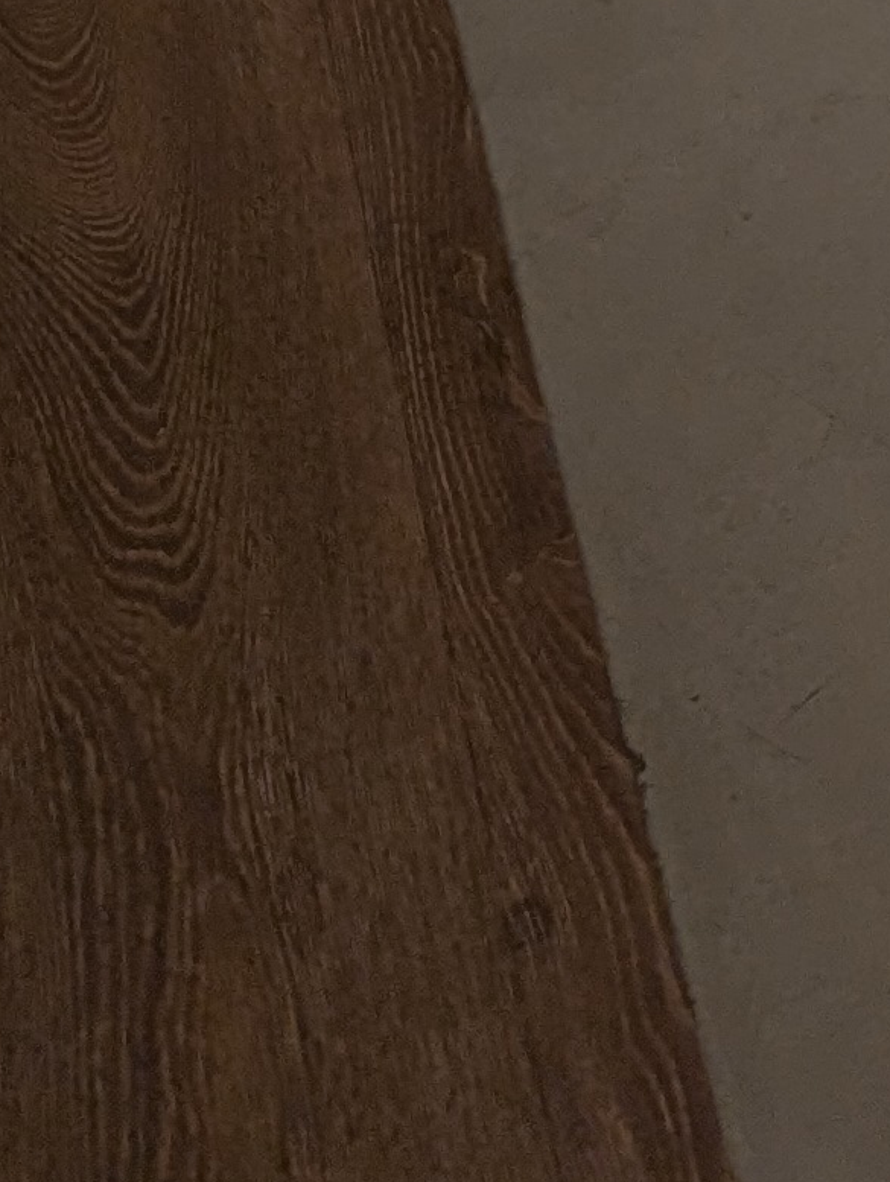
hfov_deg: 10.7
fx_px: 4309
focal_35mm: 126
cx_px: 1812
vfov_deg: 12.5
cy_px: -1611
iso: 123
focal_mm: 6.81
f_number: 1.85
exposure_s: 1/100
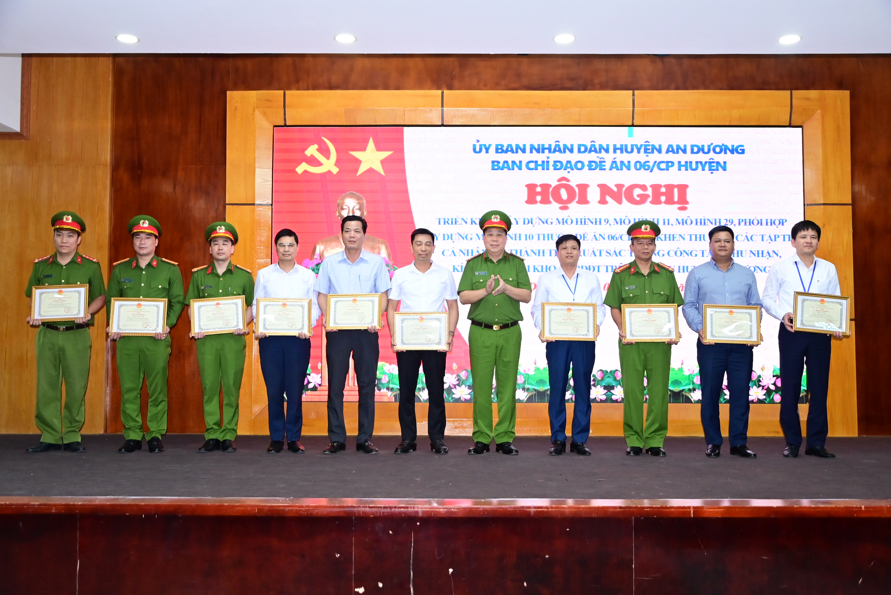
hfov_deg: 57.2
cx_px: 446
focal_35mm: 33
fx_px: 817
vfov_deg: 40.0
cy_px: 298
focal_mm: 22
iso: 2000
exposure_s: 1/200
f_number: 5
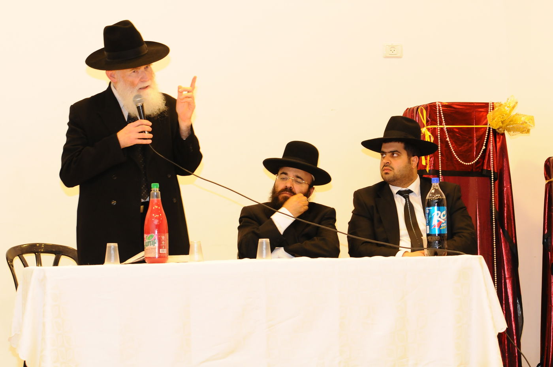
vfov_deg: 11.1
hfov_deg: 16.7
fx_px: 1887
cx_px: 276
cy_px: 184
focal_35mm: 123
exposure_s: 1/60
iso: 800
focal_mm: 82
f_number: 5
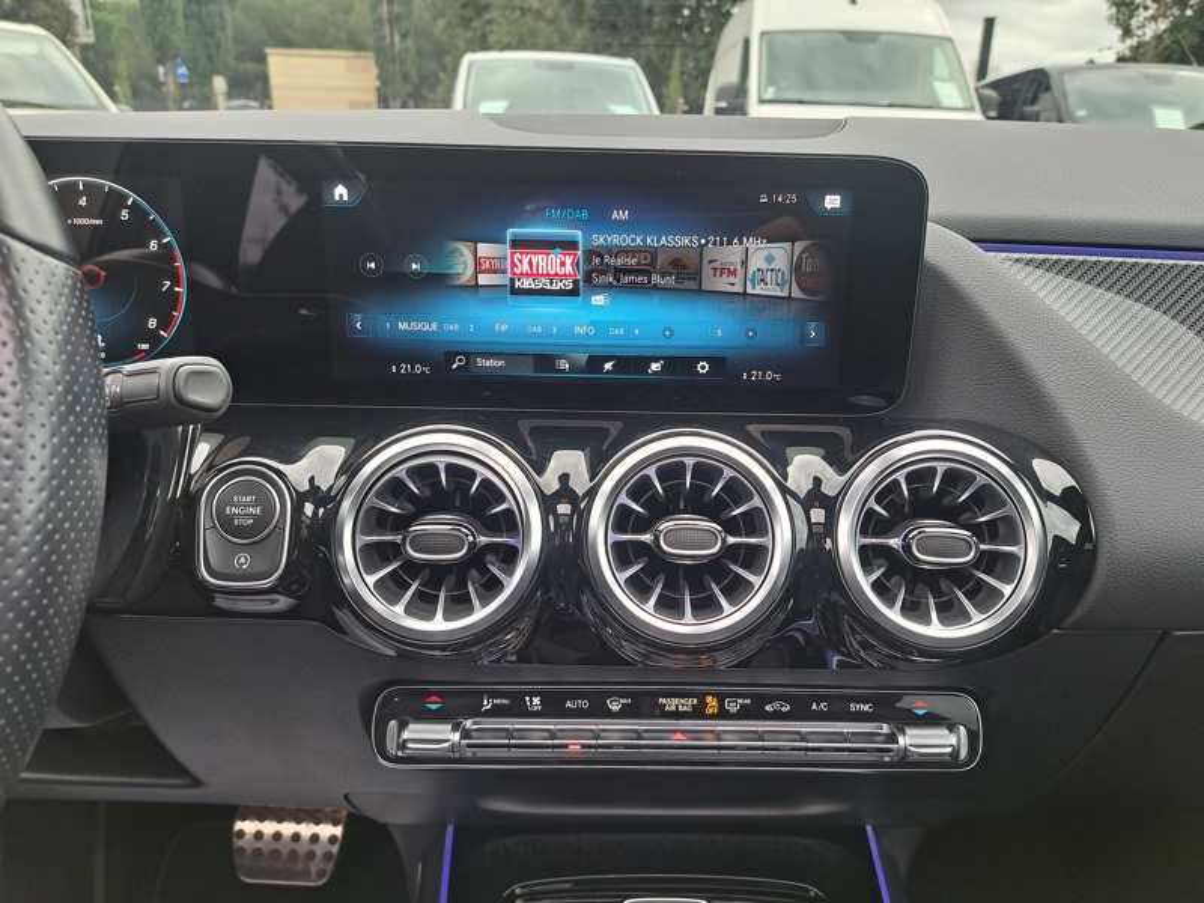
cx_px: 602
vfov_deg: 56.8
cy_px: 452
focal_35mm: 24
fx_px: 835
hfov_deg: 71.6
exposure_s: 1/50
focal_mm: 5.23
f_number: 1.8
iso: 50
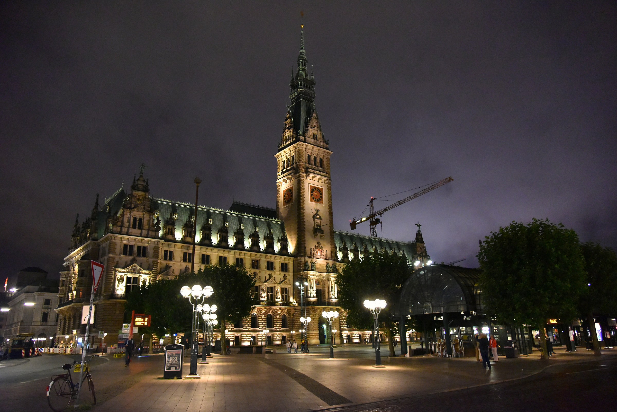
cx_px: 308
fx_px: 411
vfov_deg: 53.2
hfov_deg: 73.7
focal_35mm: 24
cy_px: 206
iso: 7200
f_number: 4
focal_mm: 24
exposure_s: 1/30
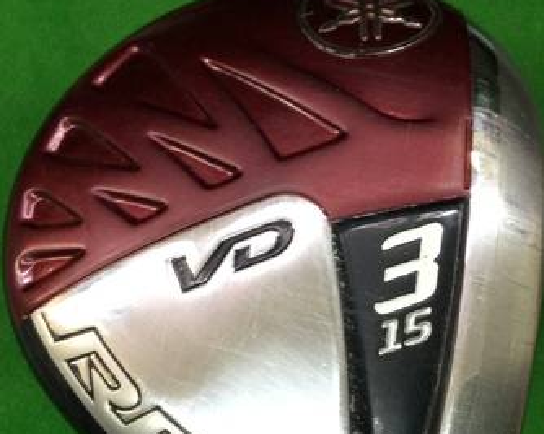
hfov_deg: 32.4
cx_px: 313
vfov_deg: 26.1
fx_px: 934
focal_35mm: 58
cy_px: 286
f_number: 2.4
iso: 64
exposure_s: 1/30
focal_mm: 3.3
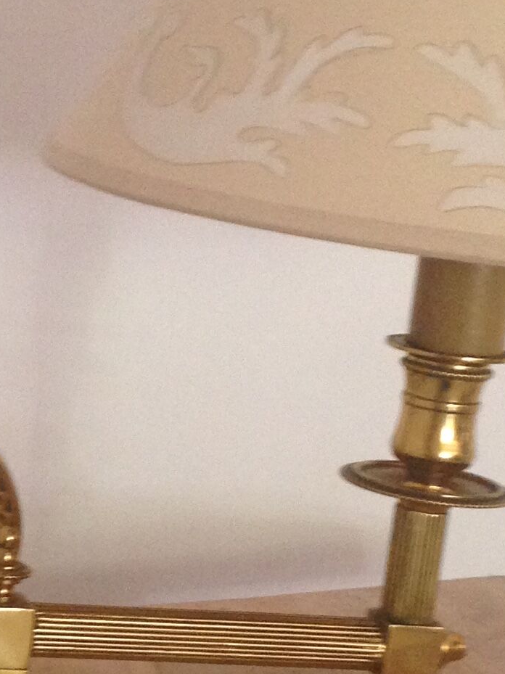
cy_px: 411
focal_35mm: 116
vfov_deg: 17.0
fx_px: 2258
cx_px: 44
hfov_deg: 12.7
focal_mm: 4.12
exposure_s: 1/20
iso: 200
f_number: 2.4
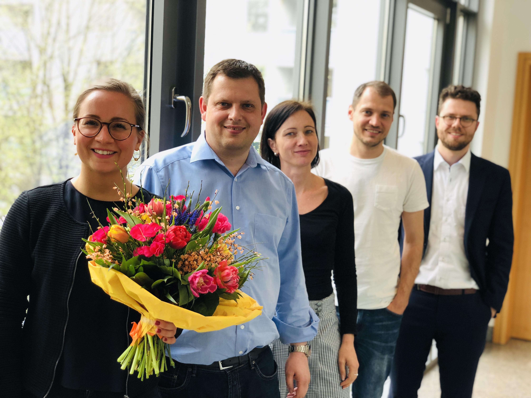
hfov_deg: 36.8
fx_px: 798
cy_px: 199
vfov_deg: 28.0
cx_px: 266
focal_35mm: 52
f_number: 2.4
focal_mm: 6
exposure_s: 1/60
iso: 25
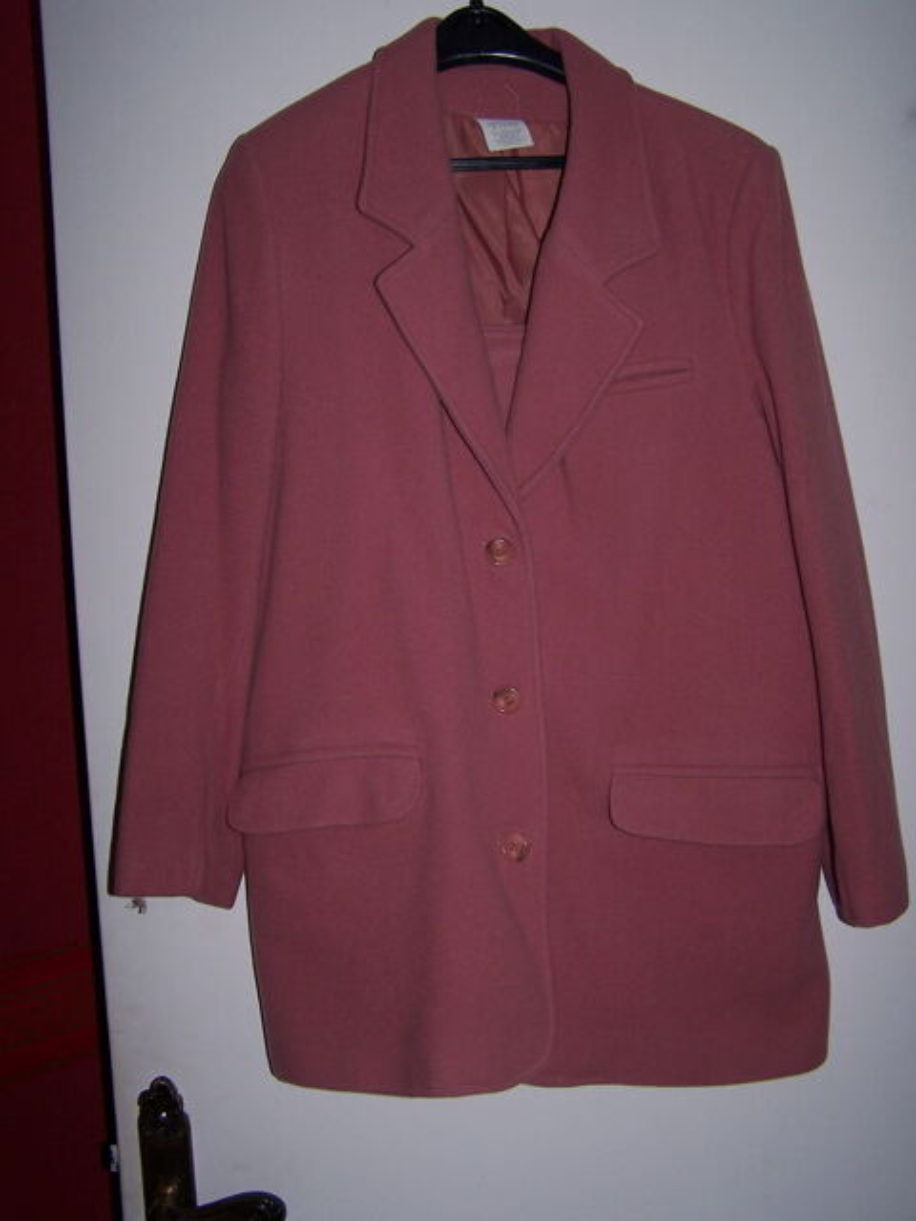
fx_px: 1341
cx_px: 458
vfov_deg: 49.0
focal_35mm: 38
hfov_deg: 37.7
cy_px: 610
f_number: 2.8
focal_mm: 6.3
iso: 80
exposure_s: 1/60
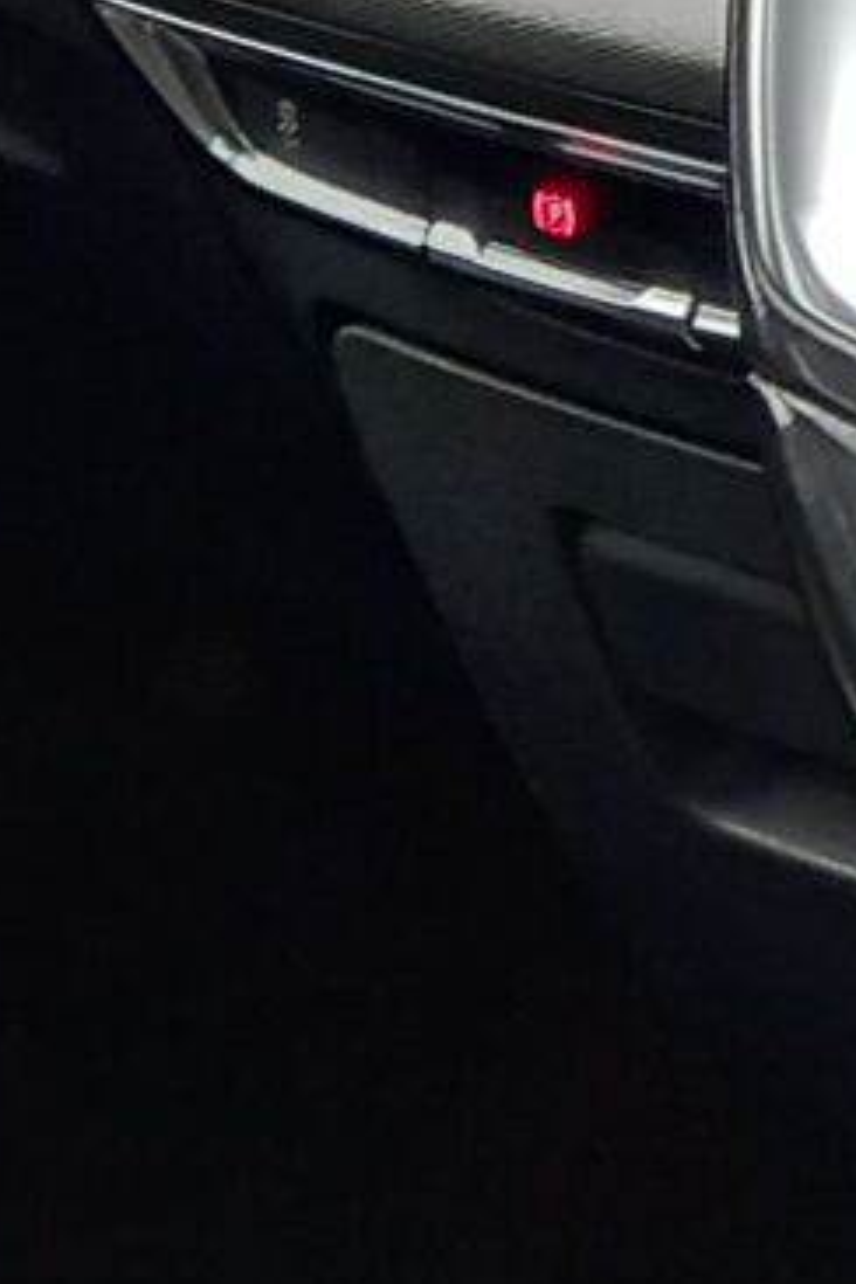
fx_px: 6491
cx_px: 1908
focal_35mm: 182
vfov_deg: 10.8
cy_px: -744
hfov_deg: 7.2
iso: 100
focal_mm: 4.6
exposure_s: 1/60
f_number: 2
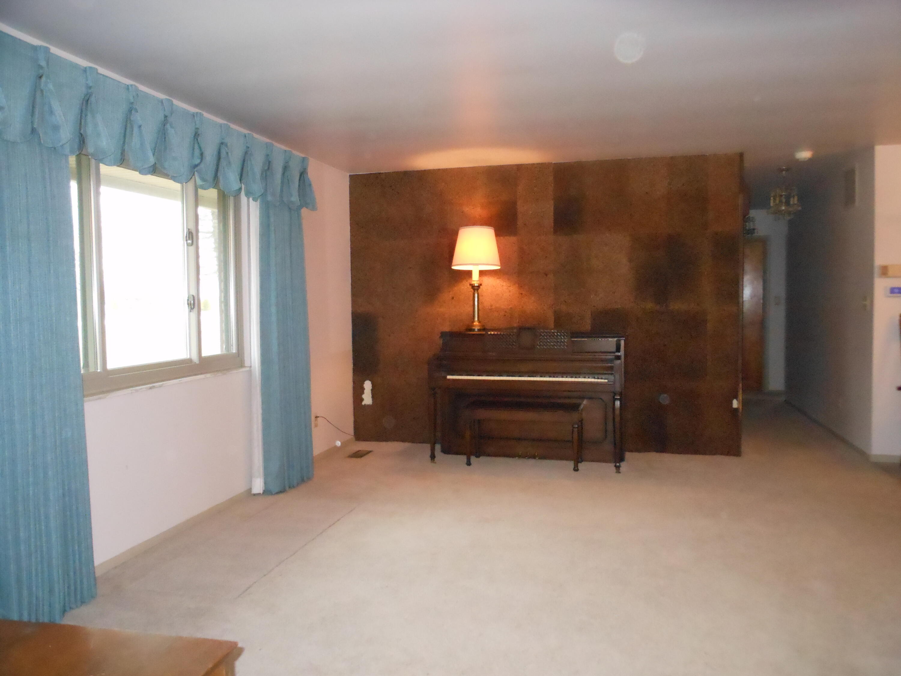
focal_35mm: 28
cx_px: 450
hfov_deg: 63.4
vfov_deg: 49.7
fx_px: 729
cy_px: 338
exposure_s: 1/25
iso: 1000
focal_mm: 5
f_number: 3.7
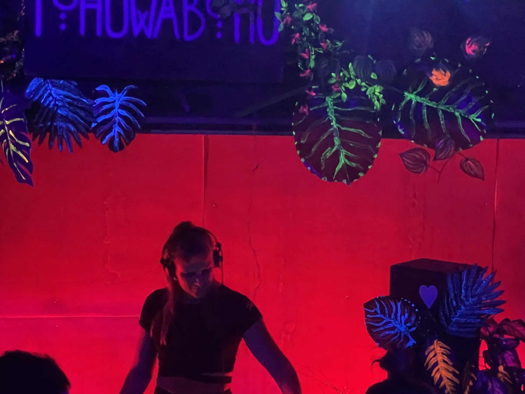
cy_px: 290
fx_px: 1304
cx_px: 253
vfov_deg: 17.1
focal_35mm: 86
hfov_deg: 22.8
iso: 1250
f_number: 2
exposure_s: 1/30
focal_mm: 6
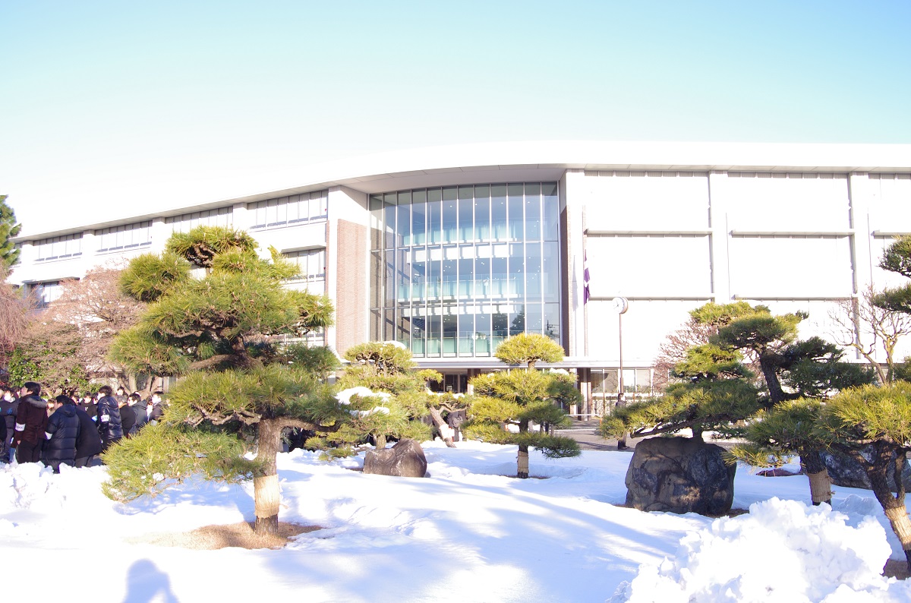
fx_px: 795
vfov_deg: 41.5
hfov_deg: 59.6
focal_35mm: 32
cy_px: 302
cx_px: 456
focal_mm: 21
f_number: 6.3
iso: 100
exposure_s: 1/60
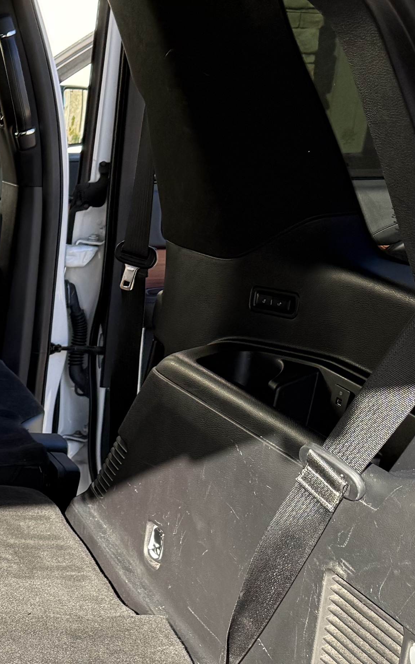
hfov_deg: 14.2
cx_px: -381
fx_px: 1429
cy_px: 490
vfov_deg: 25.9
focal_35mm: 79
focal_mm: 6.76
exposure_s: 1/580
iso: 100
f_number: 1.78
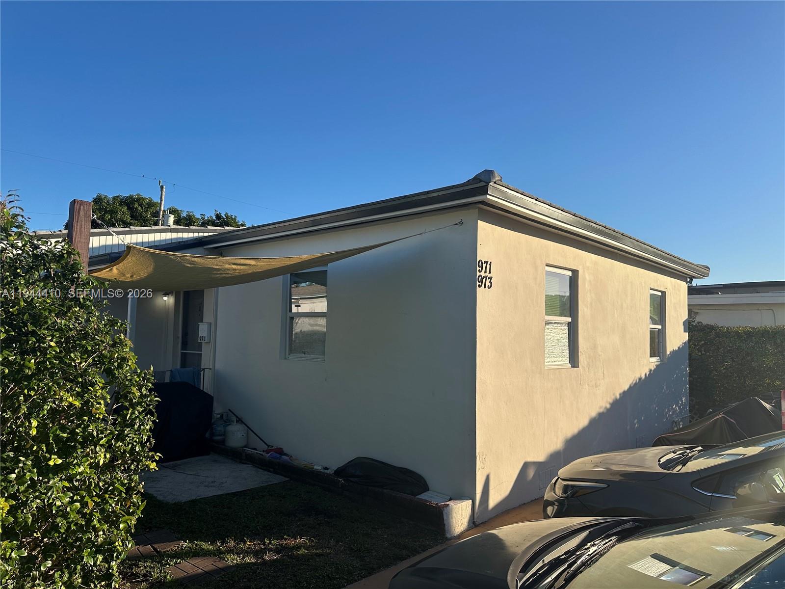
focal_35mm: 24
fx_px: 544
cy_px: 294
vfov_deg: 56.8
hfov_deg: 71.6
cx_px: 392
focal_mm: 6.86
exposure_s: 1/3861
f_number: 1.78
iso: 80
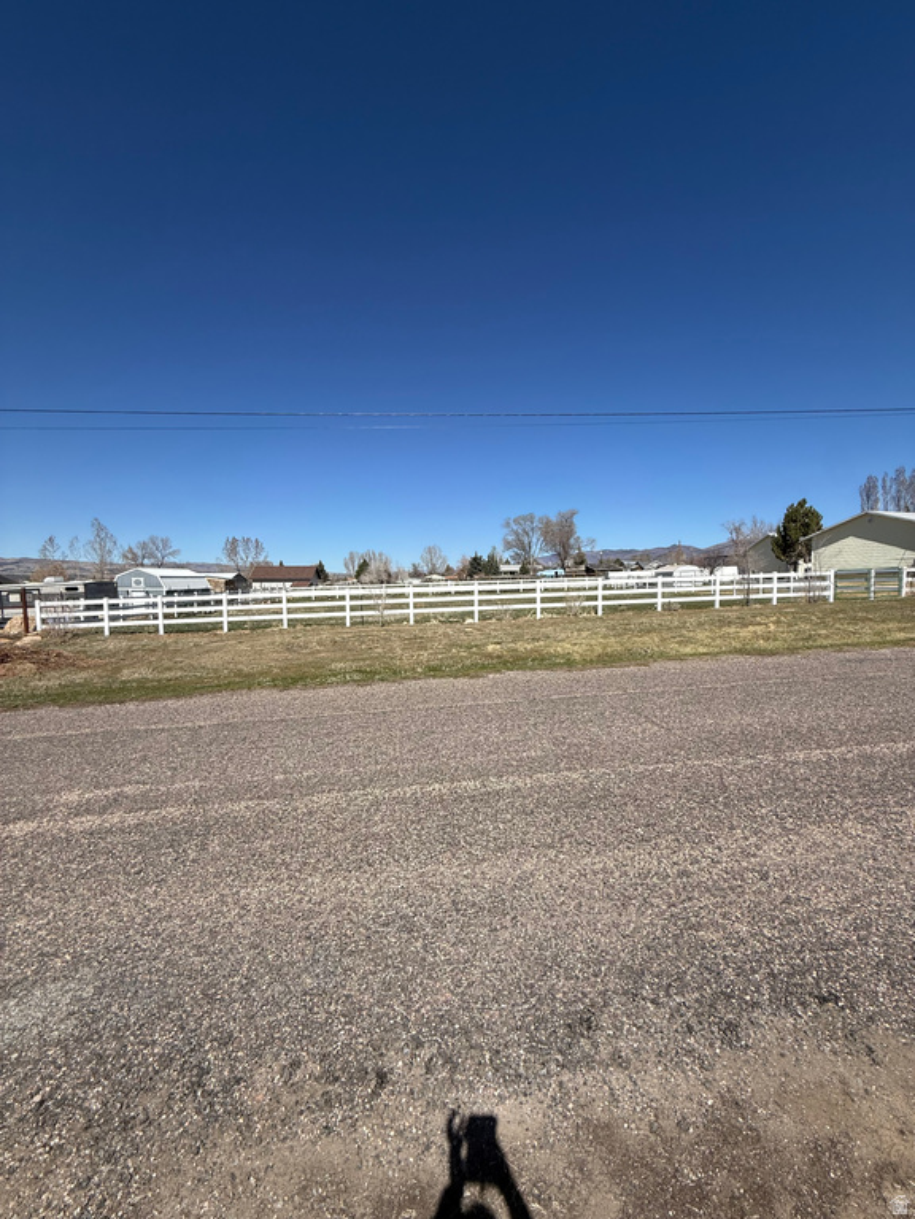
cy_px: 610
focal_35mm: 14
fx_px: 493
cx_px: 458
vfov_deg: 102.1
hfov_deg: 85.7
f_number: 2.2
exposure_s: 1/4425
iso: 50
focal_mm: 2.22
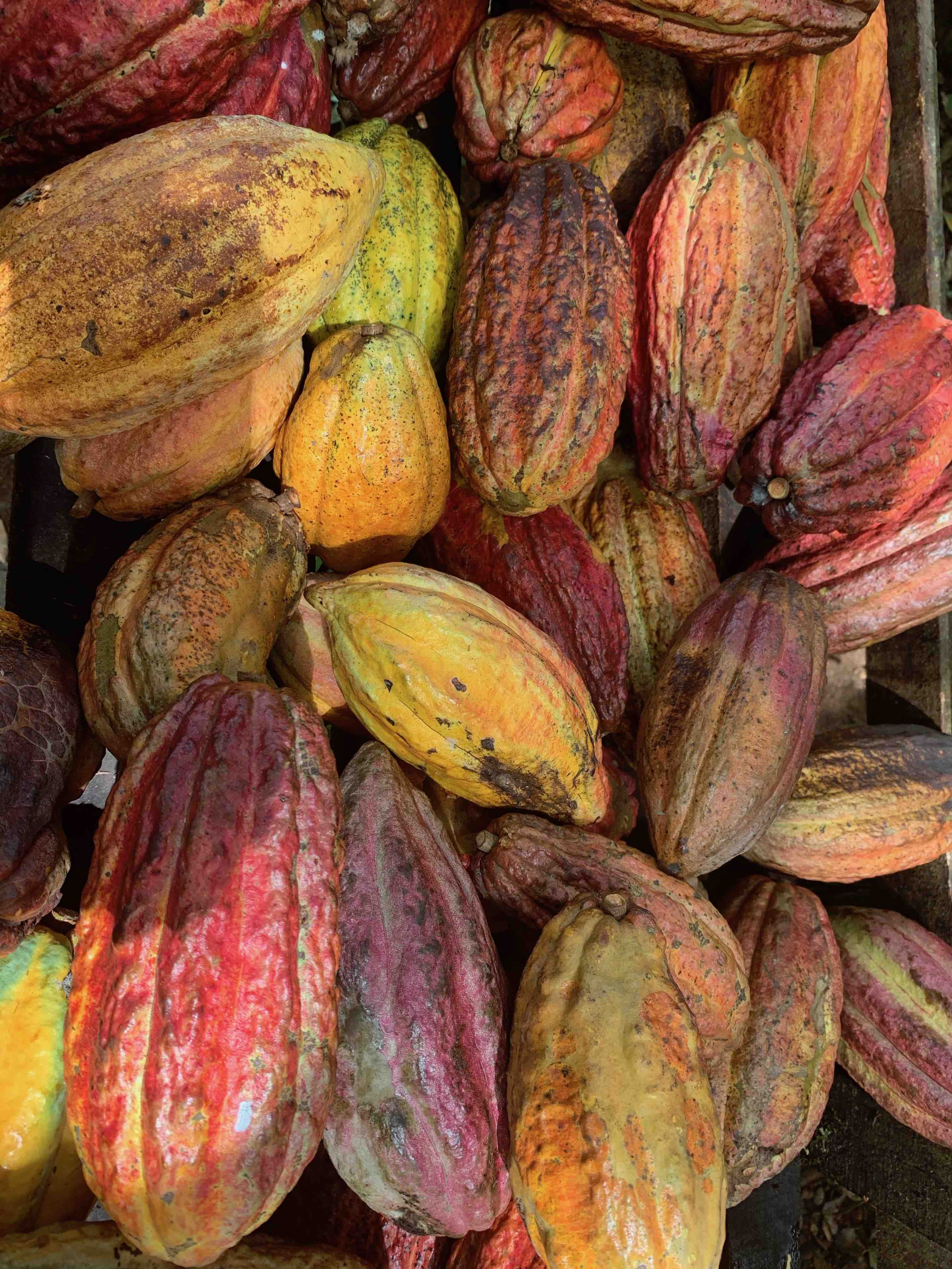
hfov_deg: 53.1
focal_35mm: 26
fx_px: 953
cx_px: 476
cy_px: 634
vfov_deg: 67.3
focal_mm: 4.25
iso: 32
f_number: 1.8
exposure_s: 1/121
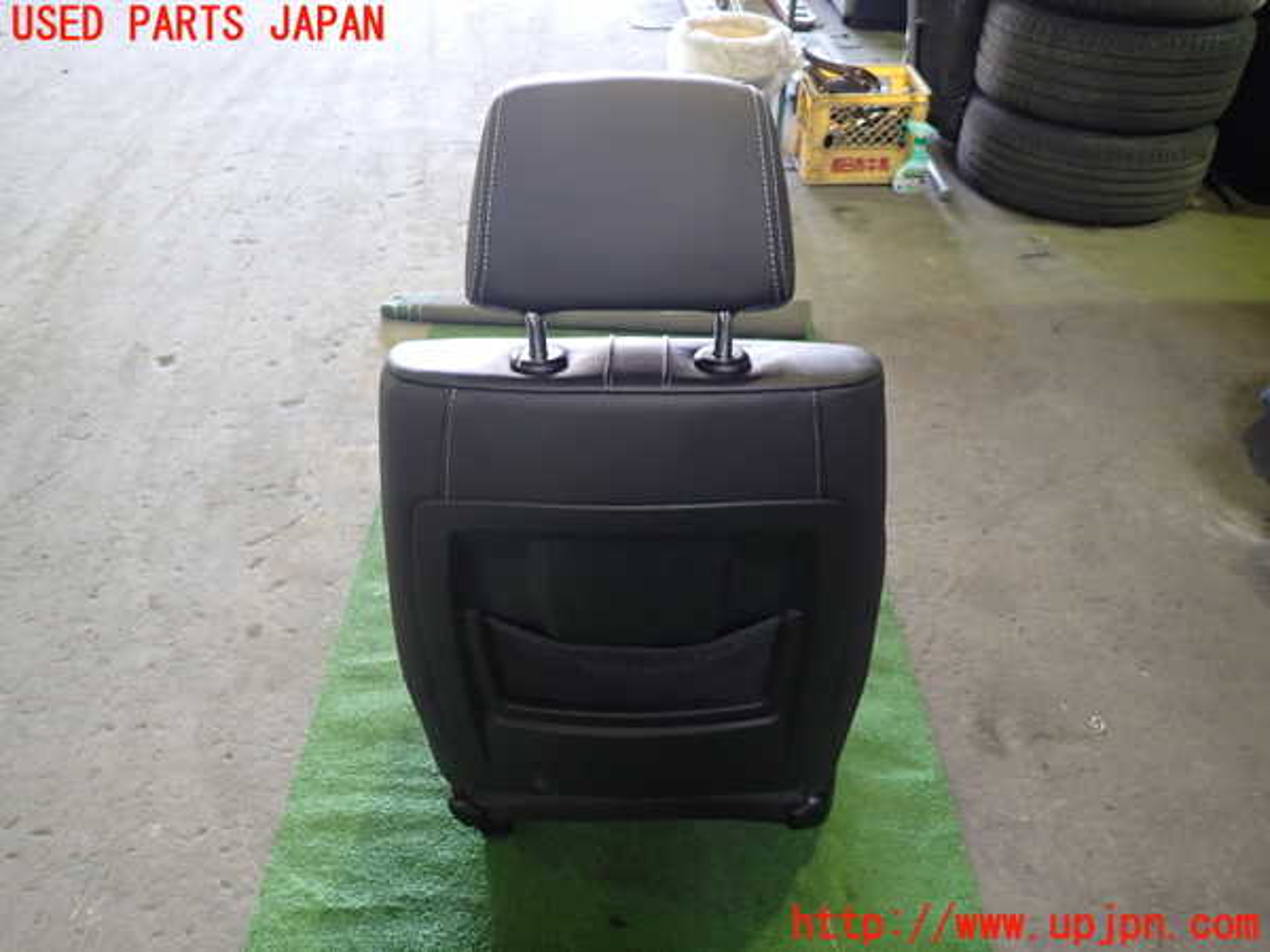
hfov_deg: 69.4
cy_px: 476
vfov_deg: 54.9
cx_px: 635
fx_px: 917
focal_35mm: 25
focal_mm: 4.5
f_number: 2
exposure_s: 1/30
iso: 400
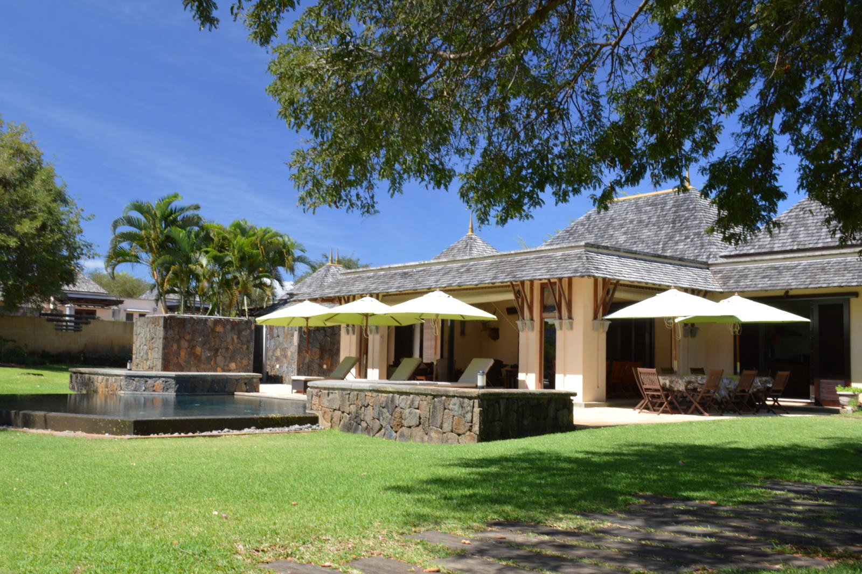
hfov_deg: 53.1
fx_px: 862
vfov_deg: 36.9
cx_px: 431
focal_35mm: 36
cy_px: 287
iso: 200
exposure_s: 1/20
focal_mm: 24
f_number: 18
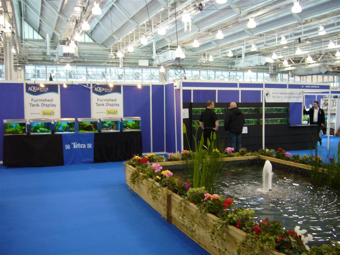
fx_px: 344
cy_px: 128
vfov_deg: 40.7
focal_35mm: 35
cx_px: 170
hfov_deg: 52.6
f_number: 2.8
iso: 125
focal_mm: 5.8
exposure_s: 1/15
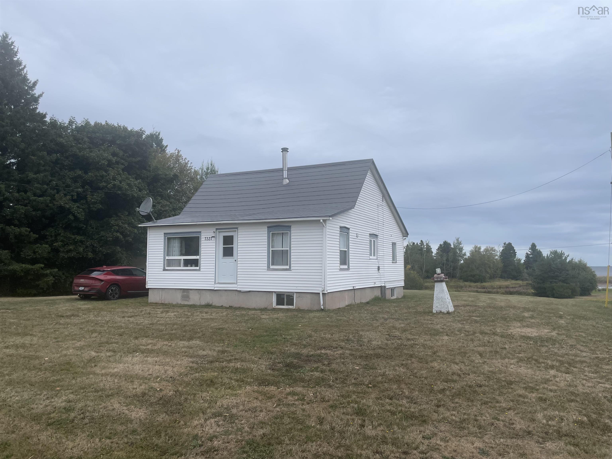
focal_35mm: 26
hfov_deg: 67.3
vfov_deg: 53.1
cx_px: 306
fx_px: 460
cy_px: 230
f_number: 1.6
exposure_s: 1/2506
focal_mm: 4.2
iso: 32
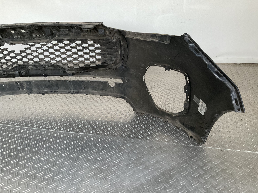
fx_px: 216
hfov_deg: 61.7
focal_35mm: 29
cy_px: 96
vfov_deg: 48.2
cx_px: 129
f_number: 1.8
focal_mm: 3
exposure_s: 1/50
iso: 200
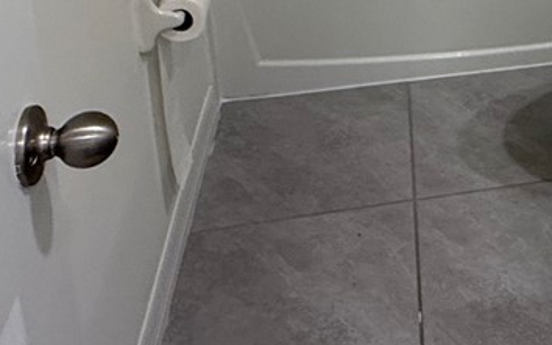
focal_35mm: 67
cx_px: 683
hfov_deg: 26.7
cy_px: -212
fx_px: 1008
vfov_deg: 17.0
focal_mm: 2.22
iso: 200
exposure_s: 1/60
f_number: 2.2
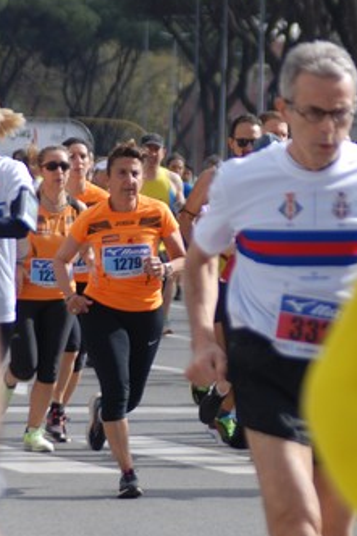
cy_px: 304
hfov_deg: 3.7
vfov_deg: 5.6
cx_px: 234
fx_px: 5463
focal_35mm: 367
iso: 200
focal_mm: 135
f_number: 4.5
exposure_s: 1/1000
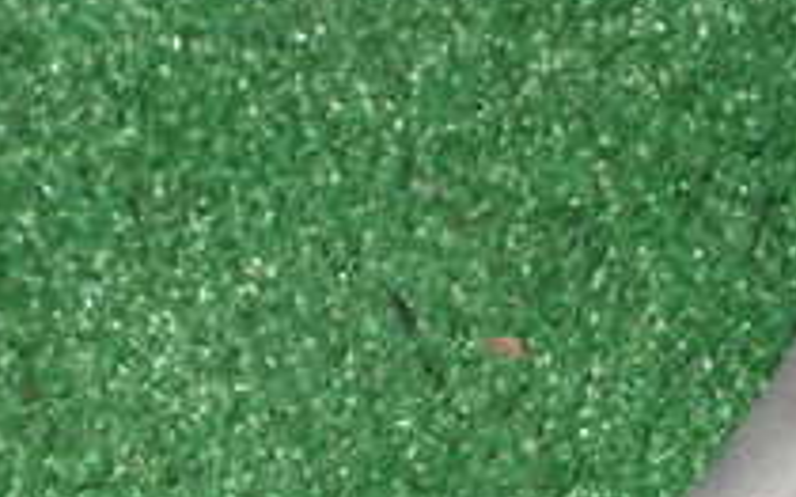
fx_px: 2689
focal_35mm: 124
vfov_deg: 10.1
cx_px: 311
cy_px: 827
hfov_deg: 16.8
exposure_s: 1/40
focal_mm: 7.31
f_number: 8
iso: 250
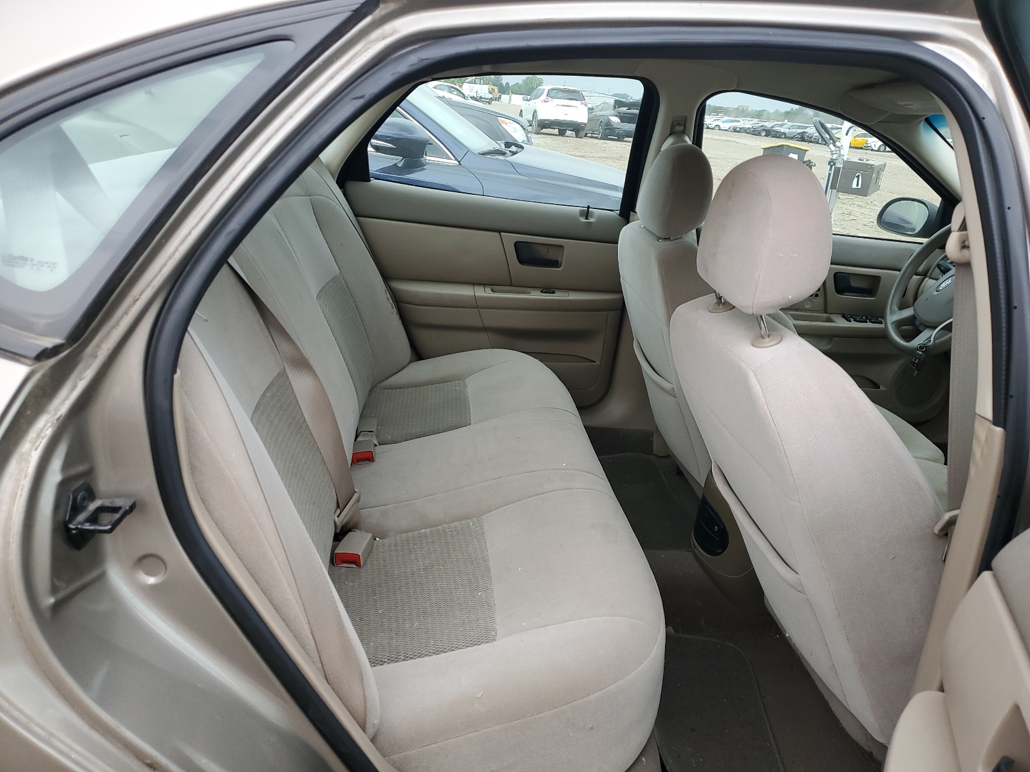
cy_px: 386
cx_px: 515
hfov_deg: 67.3
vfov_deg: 53.1
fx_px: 774
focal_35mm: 26
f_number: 1.5
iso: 64
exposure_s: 1/100
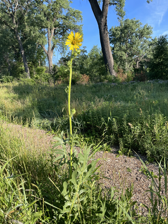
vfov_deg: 65.3
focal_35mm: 27
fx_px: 175
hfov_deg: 51.3
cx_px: 81
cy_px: 110
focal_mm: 4.2
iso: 32
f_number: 1.6
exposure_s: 1/1114
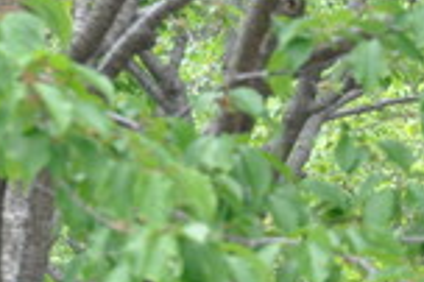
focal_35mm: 297
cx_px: 753
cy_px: 496
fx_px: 3494
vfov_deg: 4.6
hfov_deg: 6.8
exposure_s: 1/125
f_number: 5.6
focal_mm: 50
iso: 200
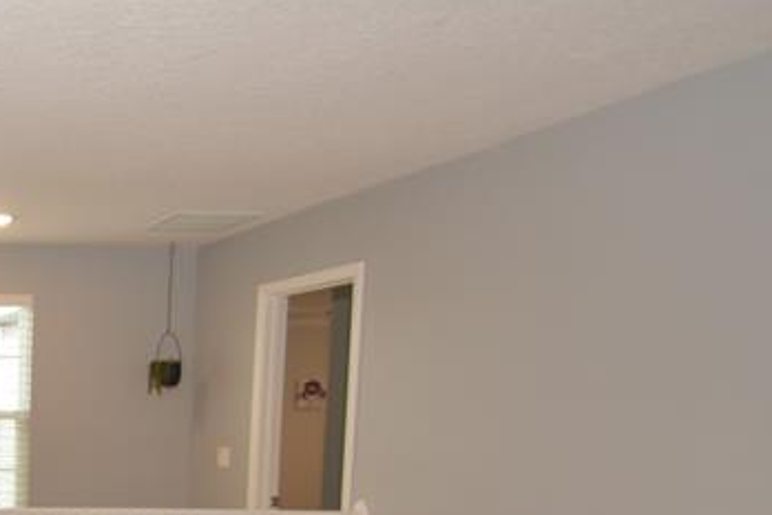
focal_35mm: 44
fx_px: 944
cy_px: 517
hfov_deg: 33.6
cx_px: -208
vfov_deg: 28.6
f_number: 4
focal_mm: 10
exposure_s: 1/60
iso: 280
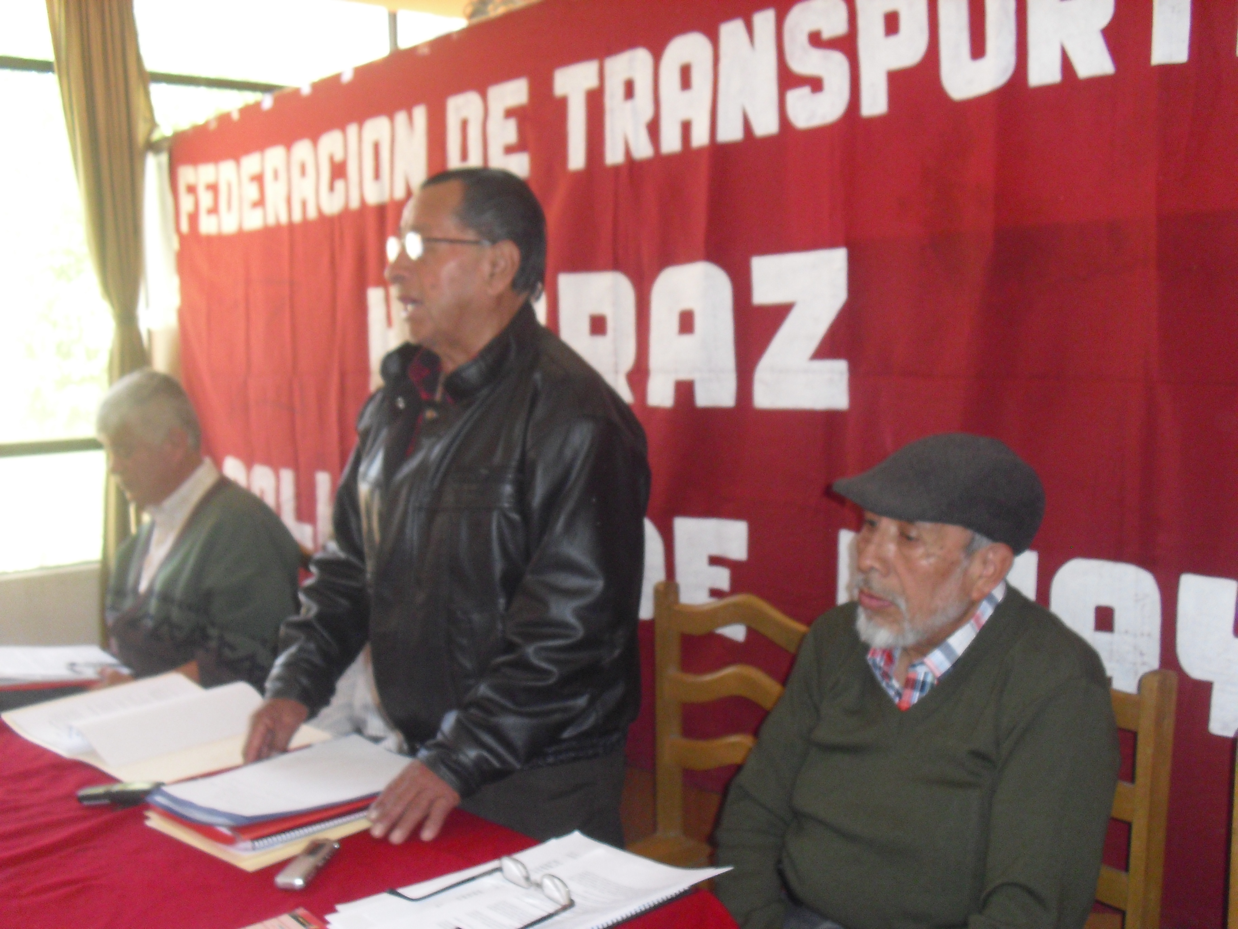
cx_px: 619
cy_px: 464
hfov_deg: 51.4
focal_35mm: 36
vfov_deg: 39.7
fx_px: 1287
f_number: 3.1
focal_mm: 6.3
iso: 400
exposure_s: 1/60
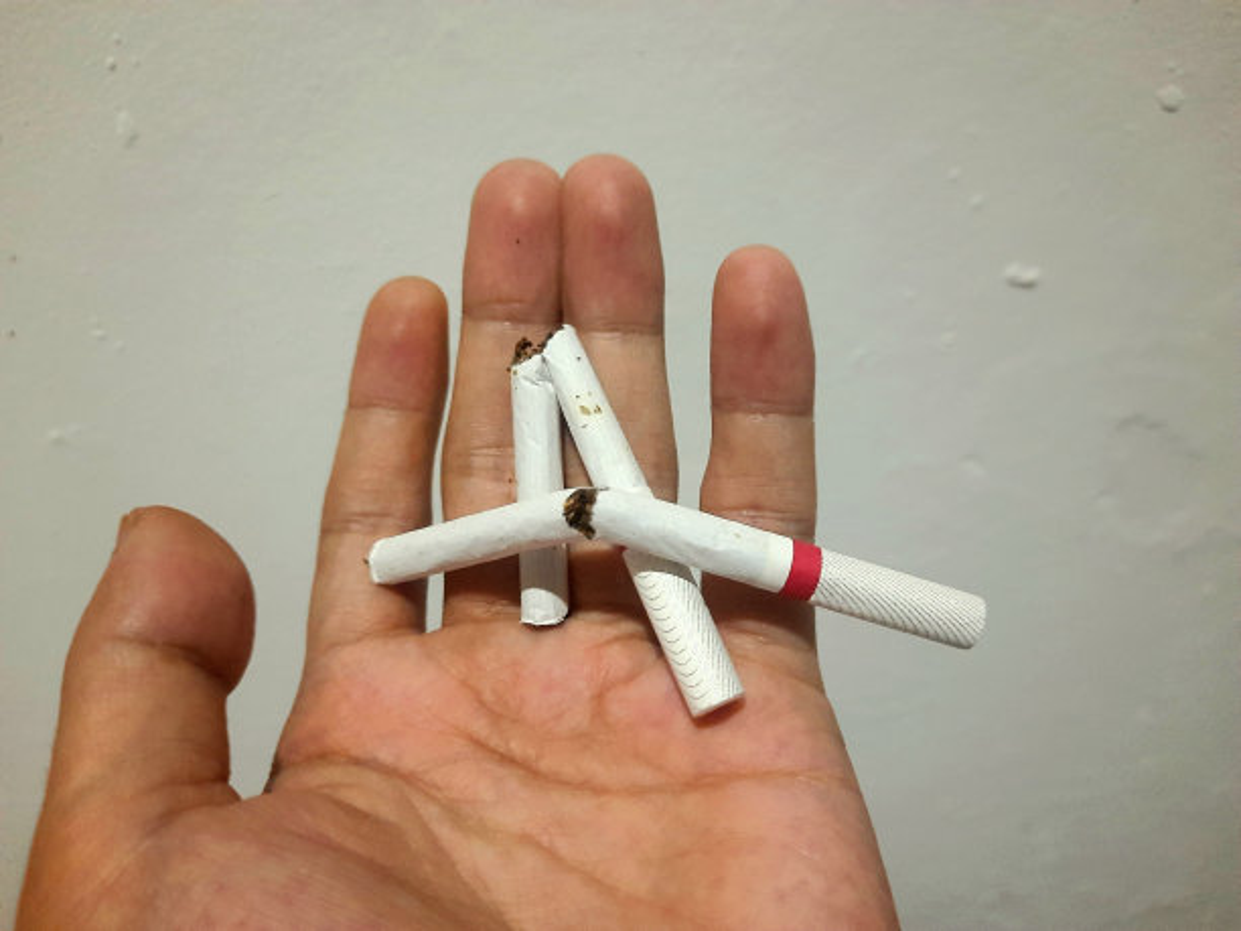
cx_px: 620
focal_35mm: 25
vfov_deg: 54.9
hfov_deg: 69.4
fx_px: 896
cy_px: 466
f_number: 2
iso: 800
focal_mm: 4.6
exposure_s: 1/20
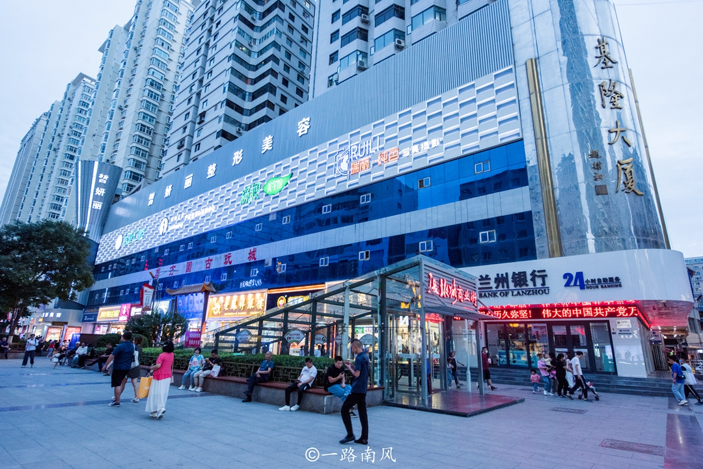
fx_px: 371
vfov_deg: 64.6
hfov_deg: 86.9
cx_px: 352
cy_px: 234
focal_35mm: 19
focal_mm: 19
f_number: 6.3
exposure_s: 1/100
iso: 2000
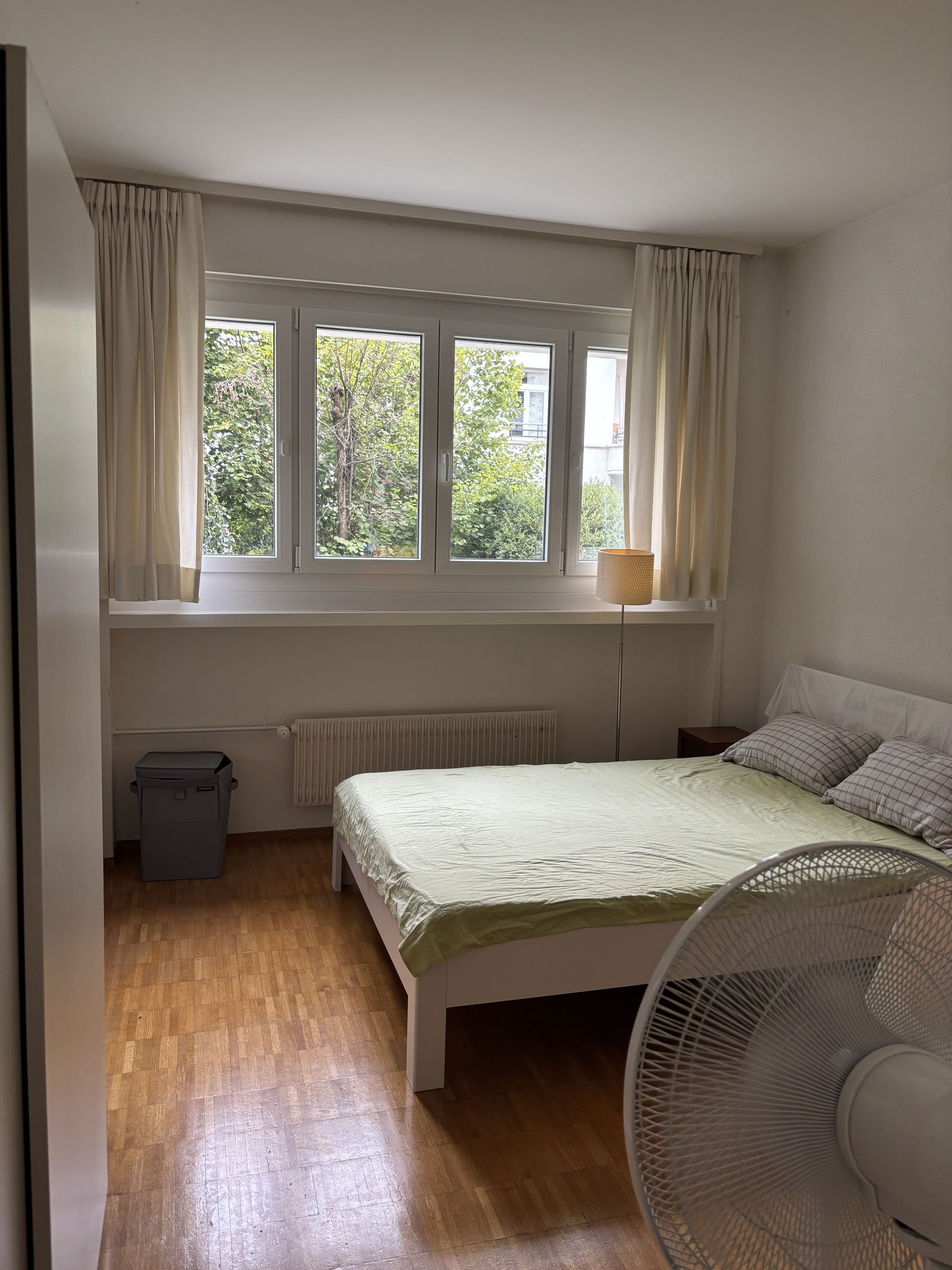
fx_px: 953
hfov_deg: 53.1
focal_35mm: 26
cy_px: 635
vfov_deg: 67.3
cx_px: 476
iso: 100
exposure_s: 1/121
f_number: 1.6
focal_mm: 5.96
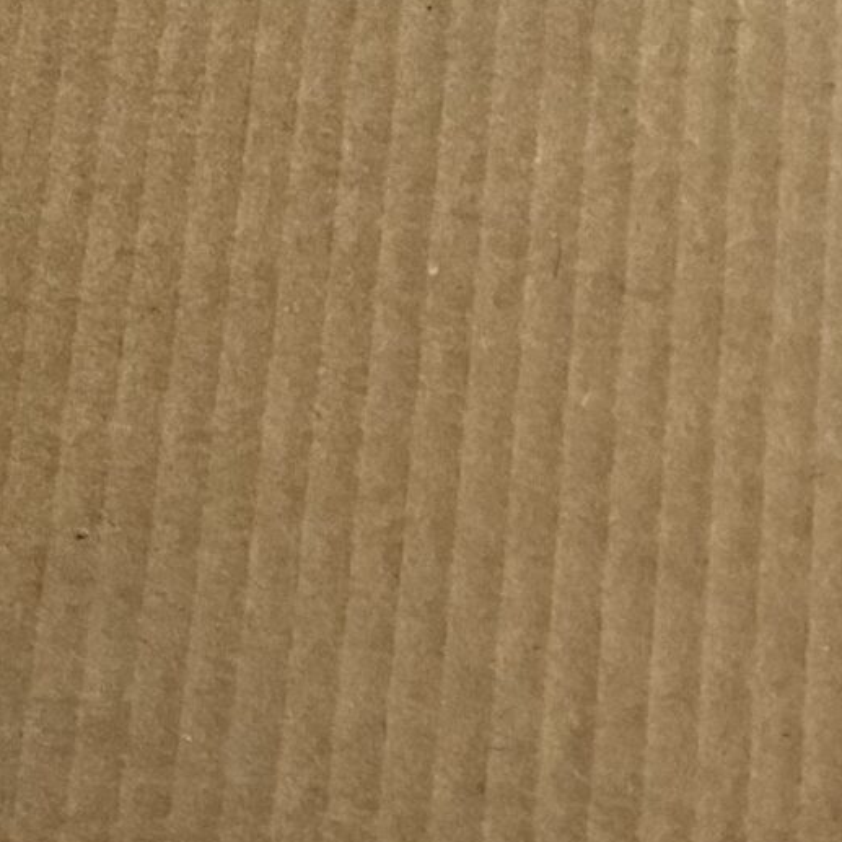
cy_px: 1883
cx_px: 1221
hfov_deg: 15.4
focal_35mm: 105
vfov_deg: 13.3
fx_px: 2890
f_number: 1.78
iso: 400
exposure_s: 1/60
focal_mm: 6.86
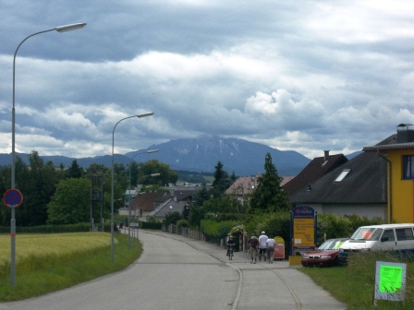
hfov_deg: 17.3
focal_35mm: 114
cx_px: 207
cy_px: 155
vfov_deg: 13.0
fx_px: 1363
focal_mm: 18.9
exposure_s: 1/250
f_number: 7.6
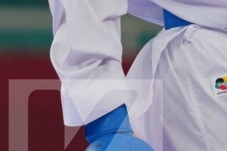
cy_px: -139
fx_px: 7467
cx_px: 86
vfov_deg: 1.2
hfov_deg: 1.7
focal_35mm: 1185
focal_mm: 181
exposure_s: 1/1000
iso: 500
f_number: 2.8
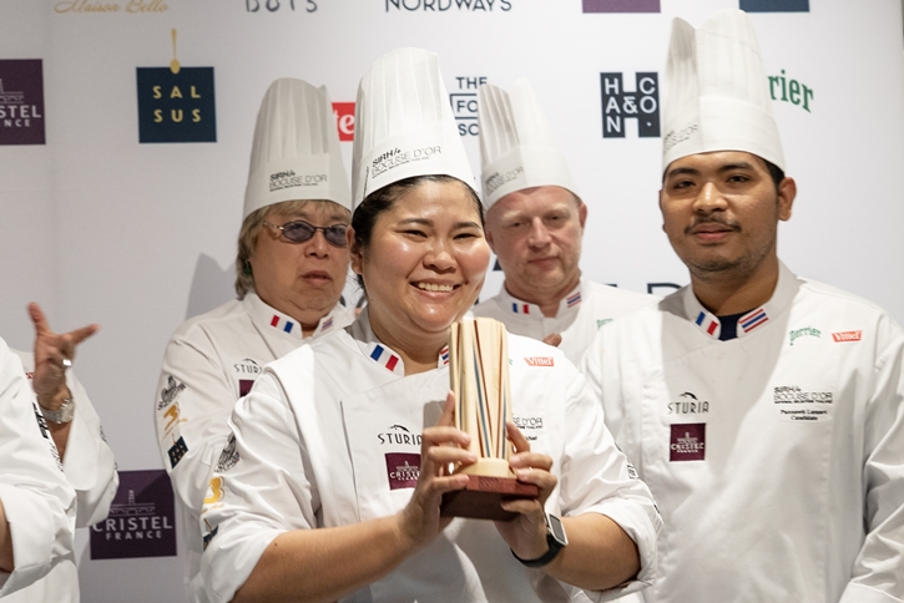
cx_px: 452
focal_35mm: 94
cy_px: 302
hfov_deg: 21.7
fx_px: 2361
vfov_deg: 14.6
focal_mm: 63
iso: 1600
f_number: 6.3
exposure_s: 1/100
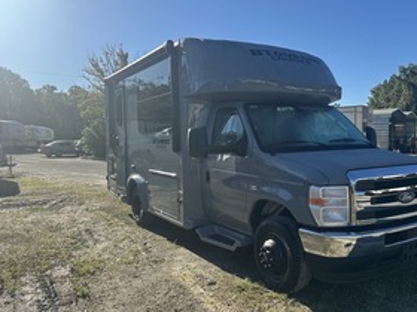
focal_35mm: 30
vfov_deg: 46.8
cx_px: 247
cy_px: 149
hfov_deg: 59.5
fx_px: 361
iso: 80
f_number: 1.78
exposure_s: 1/3472
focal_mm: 6.86
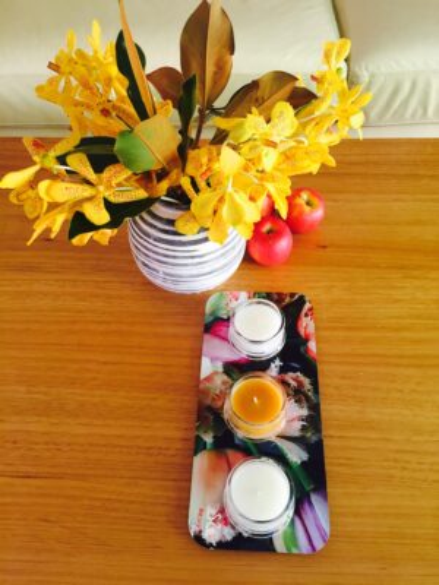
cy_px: 292
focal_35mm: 29
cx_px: 220
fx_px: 490
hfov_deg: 48.2
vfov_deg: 61.7
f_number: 2.2
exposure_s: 1/33
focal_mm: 4.15
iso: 160
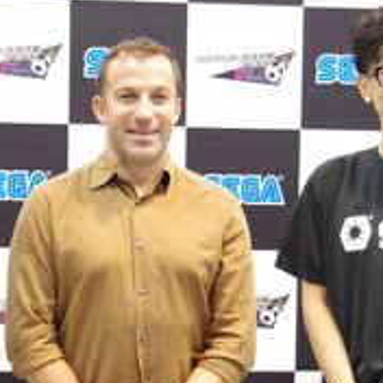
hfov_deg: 15.2
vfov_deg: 15.2
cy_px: 295
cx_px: 83
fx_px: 1427
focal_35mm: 114
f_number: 4.5
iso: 3200
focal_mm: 31
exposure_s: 1/100
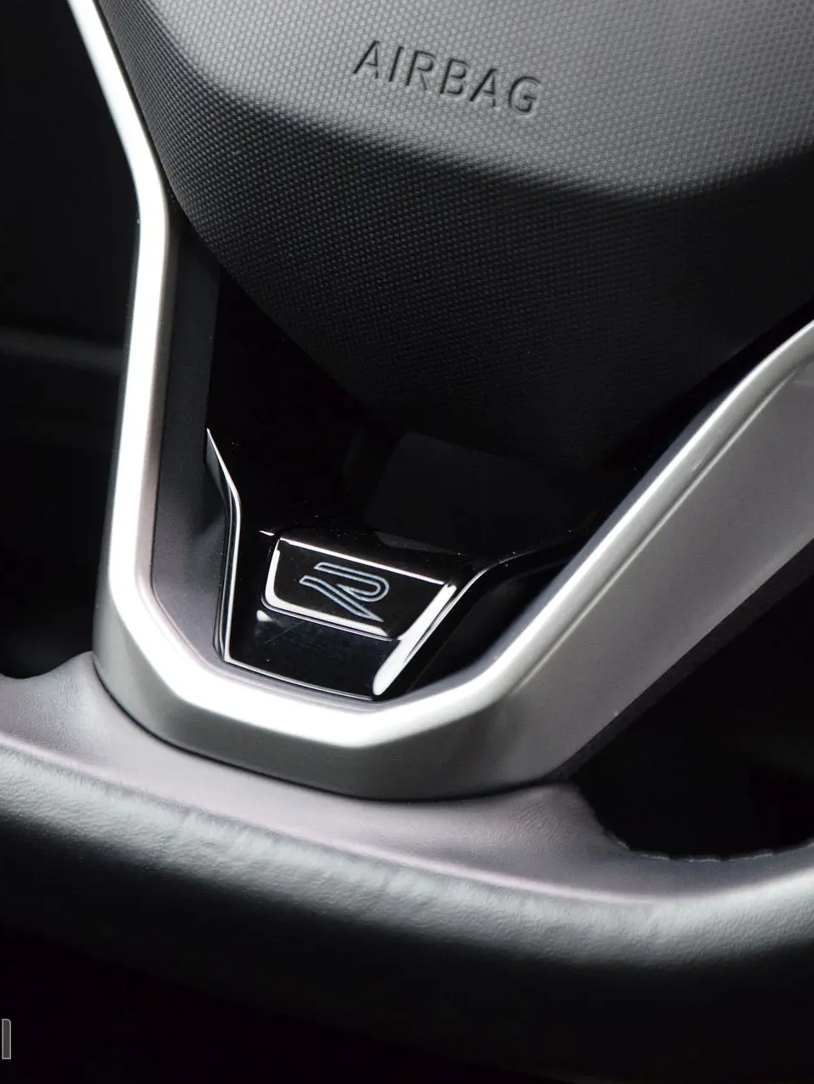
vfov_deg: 6.1
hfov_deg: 4.6
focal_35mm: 326
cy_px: 544
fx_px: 10218
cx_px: 398
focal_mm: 150
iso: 1600
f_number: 6
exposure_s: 1/125
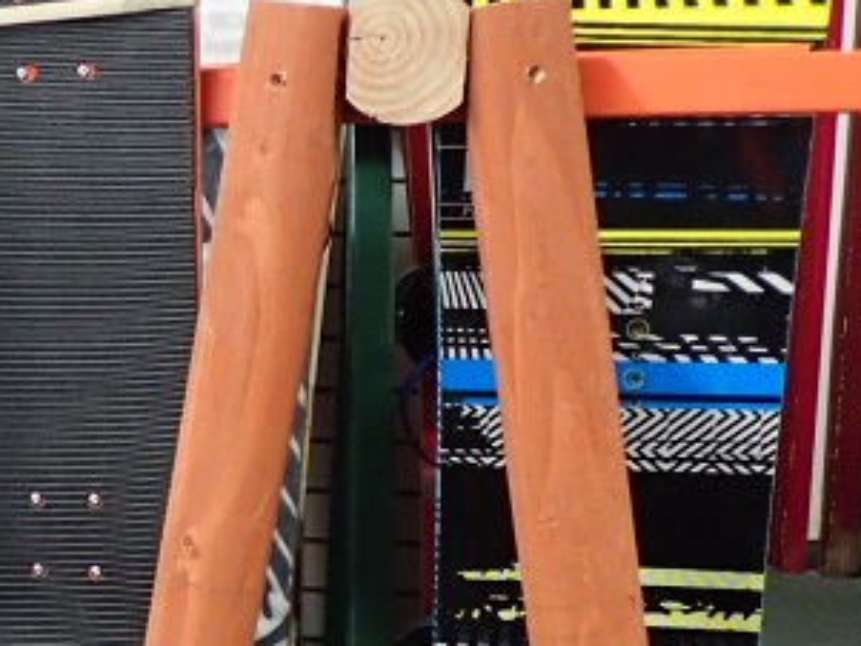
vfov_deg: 17.3
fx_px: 2115
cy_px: 483
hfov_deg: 20.9
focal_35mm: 85
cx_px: -263
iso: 500
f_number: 2.4
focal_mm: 5.87
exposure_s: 1/30
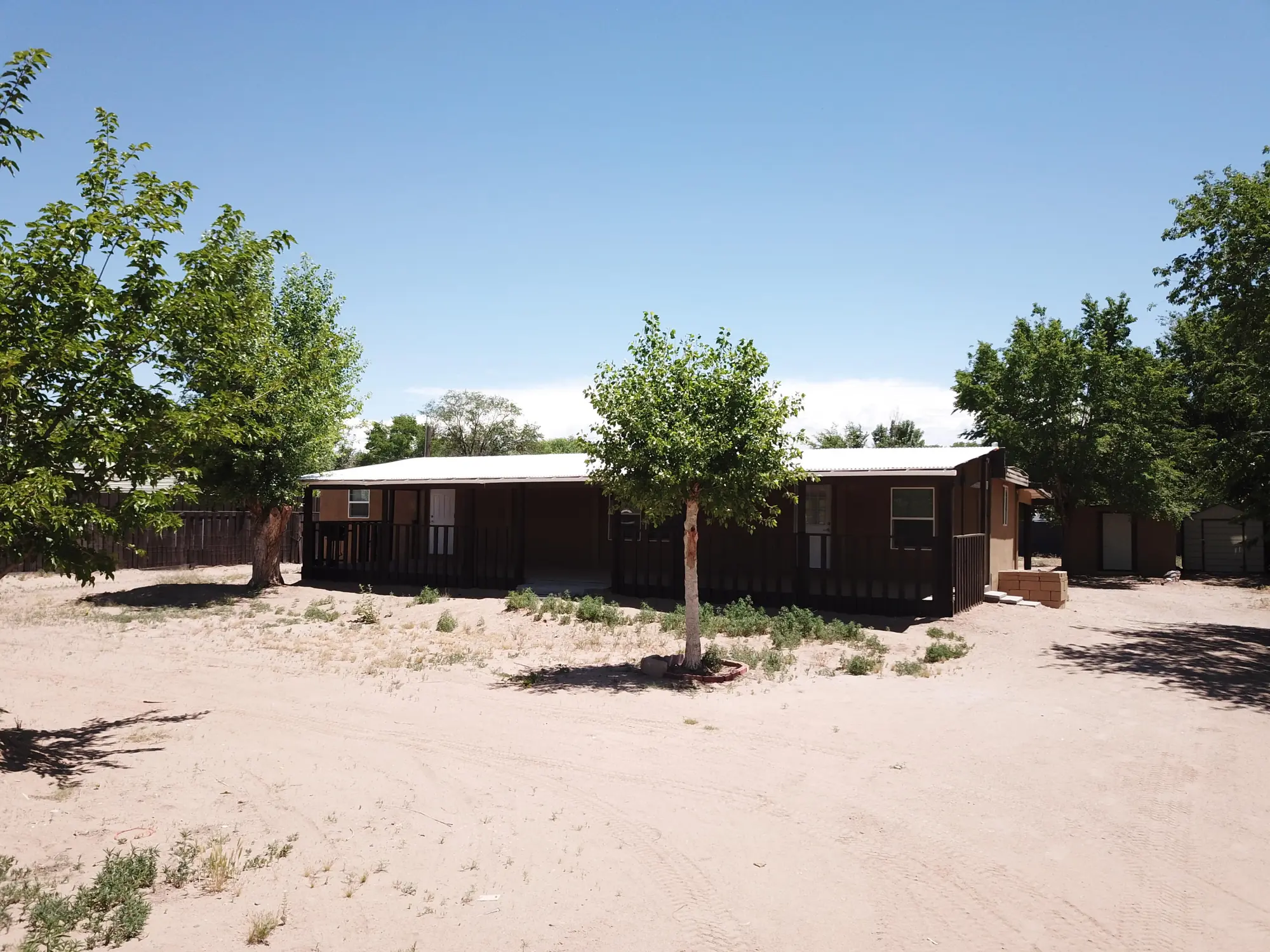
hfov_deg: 67.3
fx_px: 954
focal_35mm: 26
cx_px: 635
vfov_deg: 53.1
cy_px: 476
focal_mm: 4.73
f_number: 2.2
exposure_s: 1/1200
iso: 100
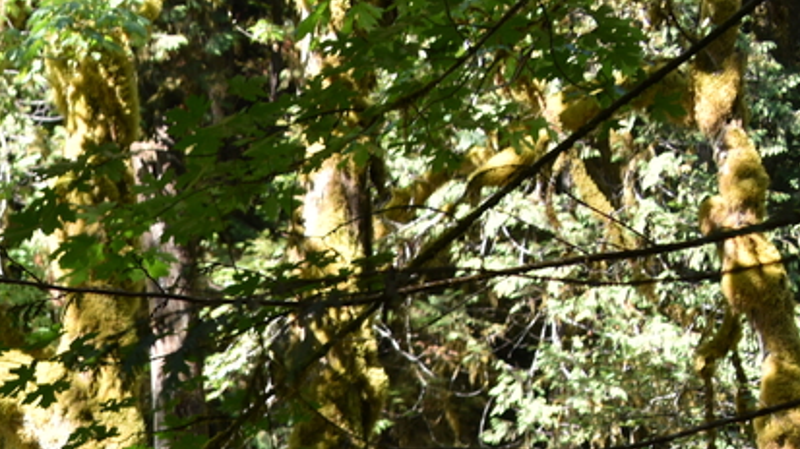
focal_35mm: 91
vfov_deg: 12.1
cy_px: 823
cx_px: -221
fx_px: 1930
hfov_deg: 21.4
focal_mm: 28
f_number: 5
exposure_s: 1/100
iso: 100
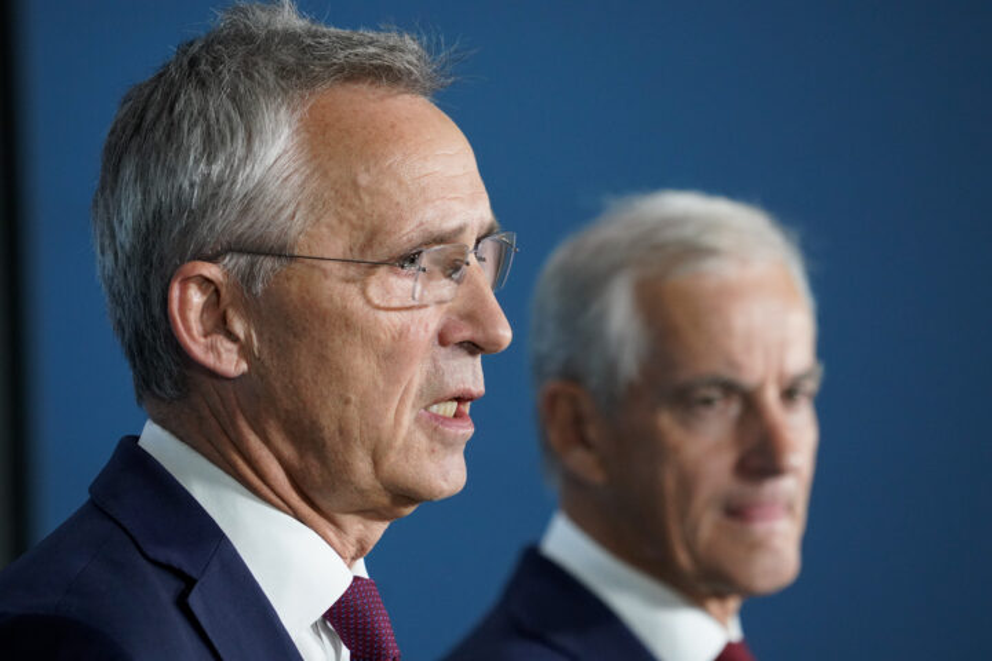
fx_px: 8266
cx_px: 496
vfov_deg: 4.6
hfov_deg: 6.9
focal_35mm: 300
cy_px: 330
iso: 1600
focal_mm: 200
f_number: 4
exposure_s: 1/320
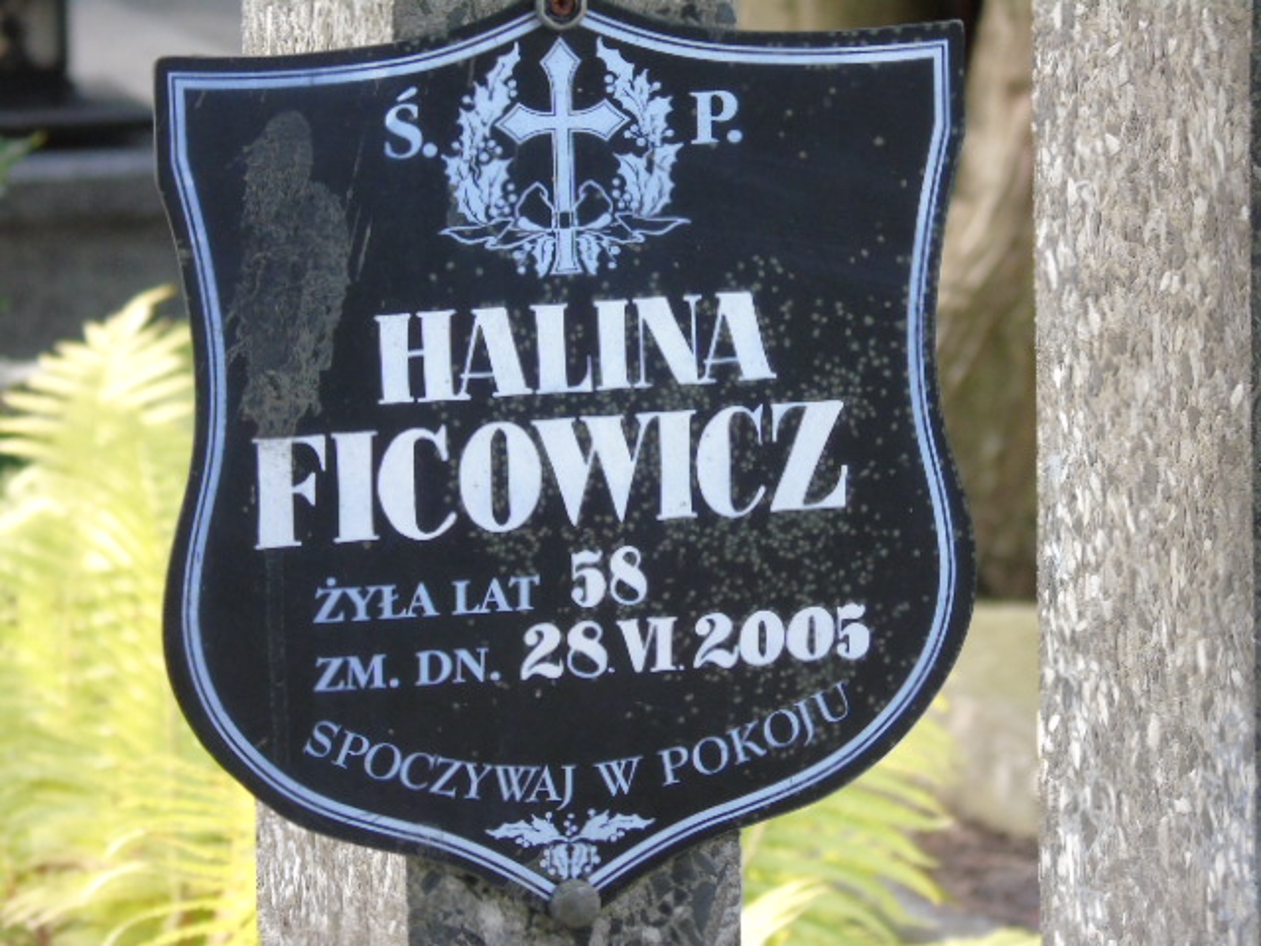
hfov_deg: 8.1
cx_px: 630
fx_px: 8852
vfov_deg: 6.1
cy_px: 473
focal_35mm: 243
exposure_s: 1/125
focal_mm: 43
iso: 400
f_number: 4.8
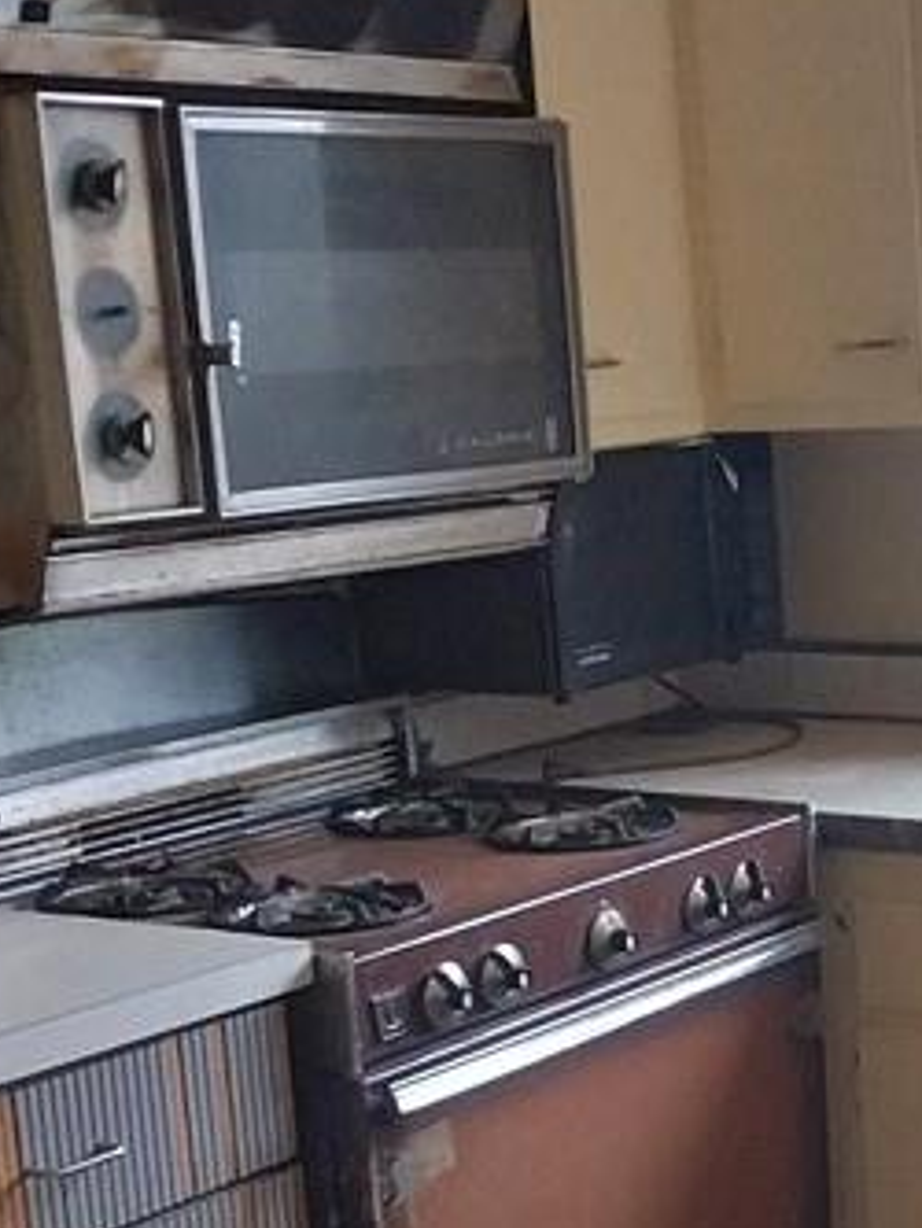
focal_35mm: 80
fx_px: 2839
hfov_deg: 17.9
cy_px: 955
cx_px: 944
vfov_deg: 24.1
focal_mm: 4
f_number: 1.8
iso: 400
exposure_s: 1/40
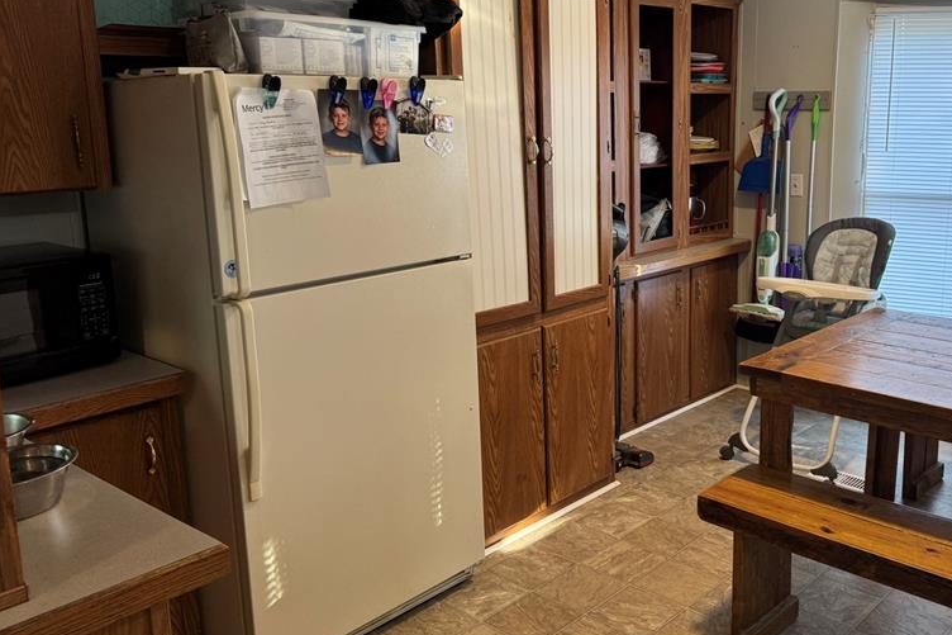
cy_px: 259
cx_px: 627
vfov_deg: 38.7
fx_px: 899
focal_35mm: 34
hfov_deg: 54.8
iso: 125
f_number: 1.78
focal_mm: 6.76
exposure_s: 1/60
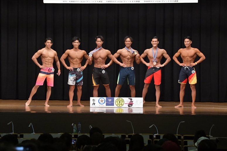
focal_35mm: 123
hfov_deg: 16.7
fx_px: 775
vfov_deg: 11.1
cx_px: 114
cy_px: 76
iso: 6400
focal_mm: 82
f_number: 5.6
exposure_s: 1/400
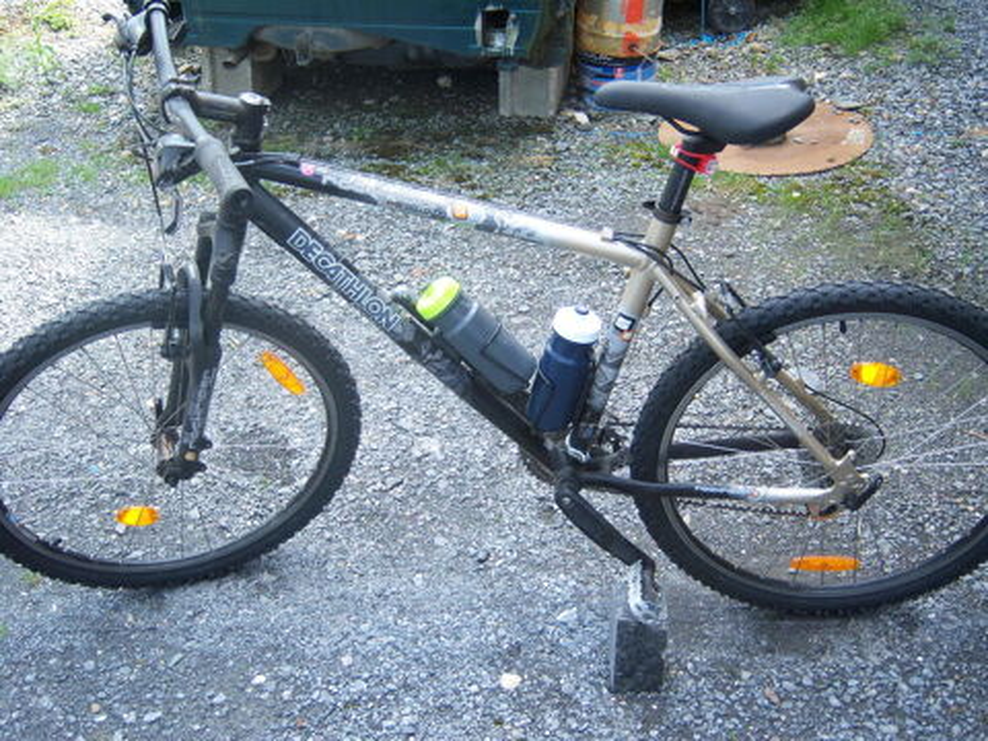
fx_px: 1028
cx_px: 494
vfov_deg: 39.7
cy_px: 370
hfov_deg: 51.4
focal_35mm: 36
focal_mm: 7.5
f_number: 2.8
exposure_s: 1/125
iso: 80
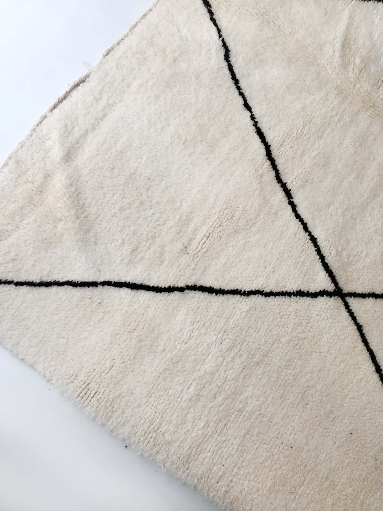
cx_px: 192
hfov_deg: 48.2
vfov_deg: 61.7
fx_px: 428
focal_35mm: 29
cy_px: 256
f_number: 2.2
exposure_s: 1/33
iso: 64
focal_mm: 4.15
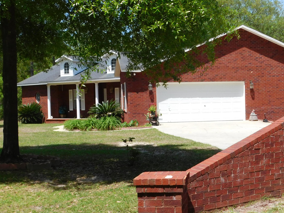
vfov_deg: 25.2
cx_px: 184
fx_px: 476
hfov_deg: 33.0
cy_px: 118
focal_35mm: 58
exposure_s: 1/1000
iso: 125
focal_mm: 6.3
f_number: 3.5
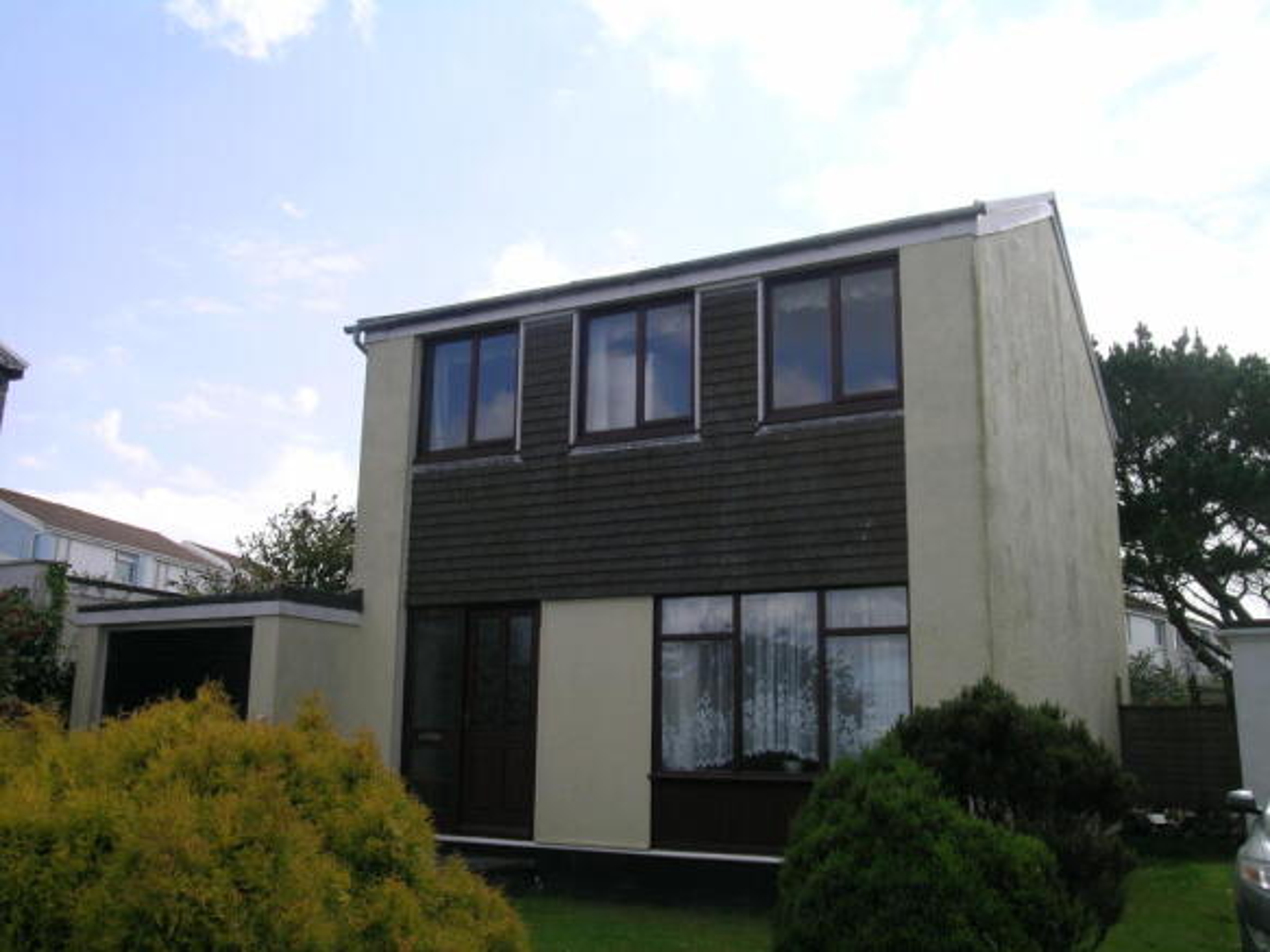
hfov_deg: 52.6
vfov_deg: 40.7
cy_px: 476
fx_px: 1284
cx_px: 635
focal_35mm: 35
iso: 50
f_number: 7.6
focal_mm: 7.2
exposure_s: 1/189
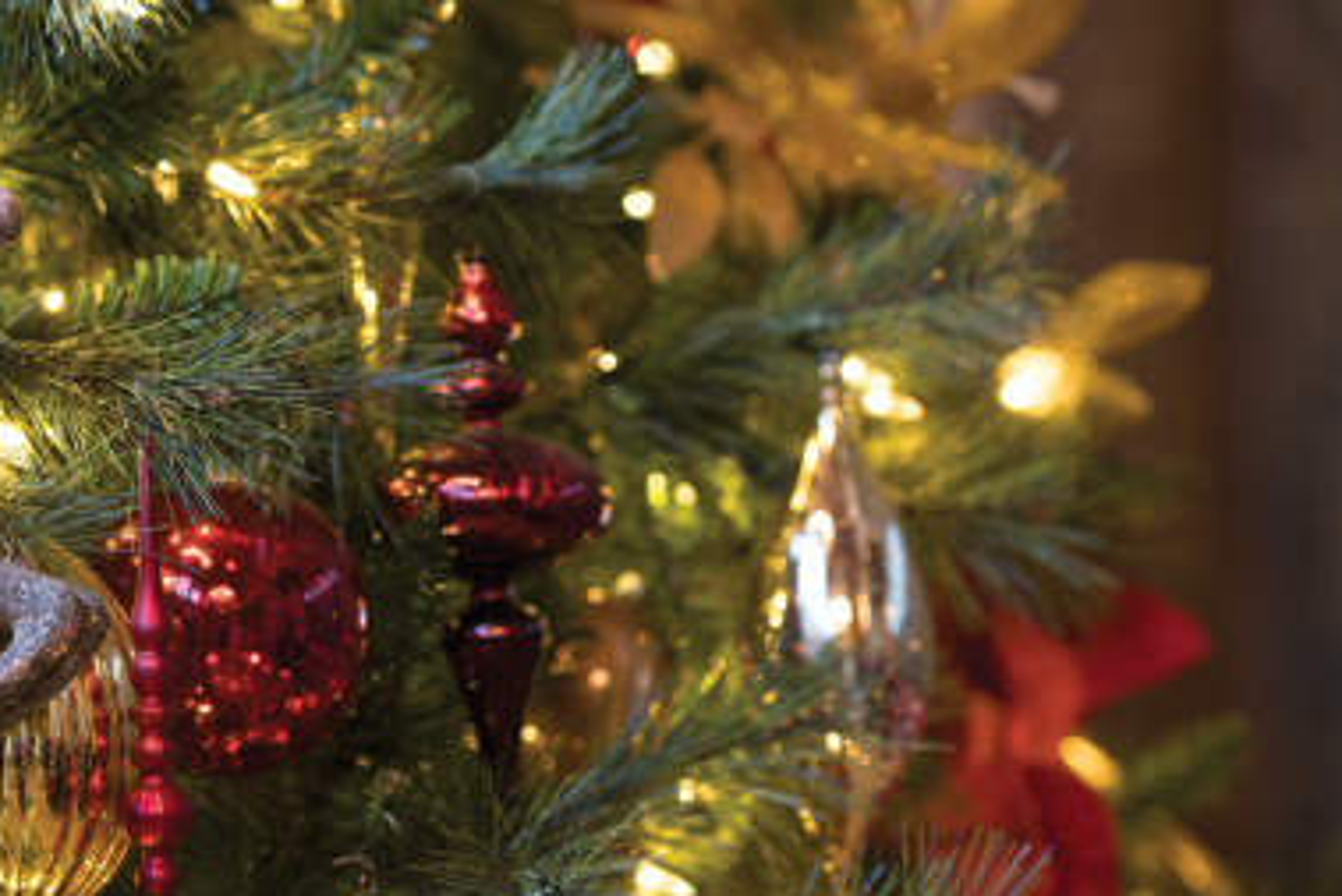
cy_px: 347
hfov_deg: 12.1
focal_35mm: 168
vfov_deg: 8.2
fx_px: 6265
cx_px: 74
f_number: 2.2
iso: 320
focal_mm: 85
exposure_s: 1/6
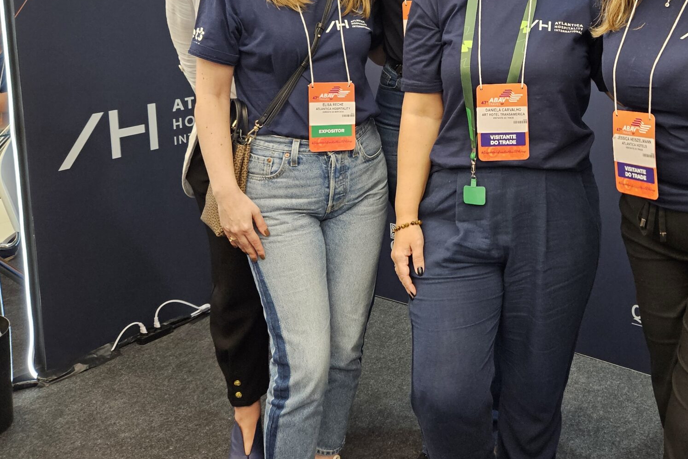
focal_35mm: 41
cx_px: 538
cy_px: 67
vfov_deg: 31.5
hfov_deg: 45.3
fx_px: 783
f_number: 1.8
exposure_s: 1/120
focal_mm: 5.4
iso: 250
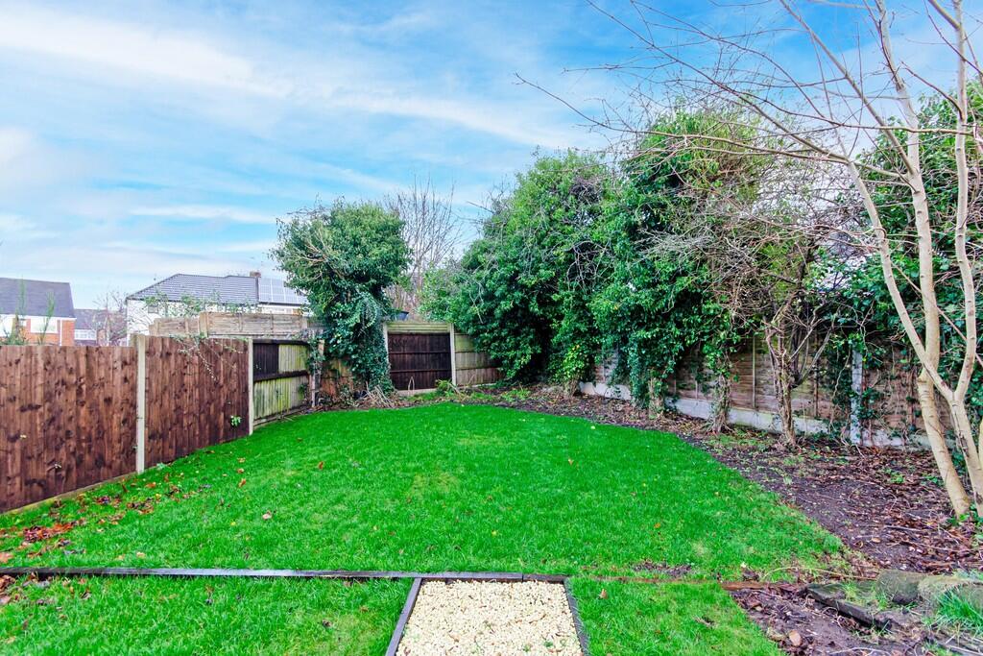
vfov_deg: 77.3
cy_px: 328
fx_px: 410
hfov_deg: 100.4
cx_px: 492
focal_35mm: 15
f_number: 8
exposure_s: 1/60
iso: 500
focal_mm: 10
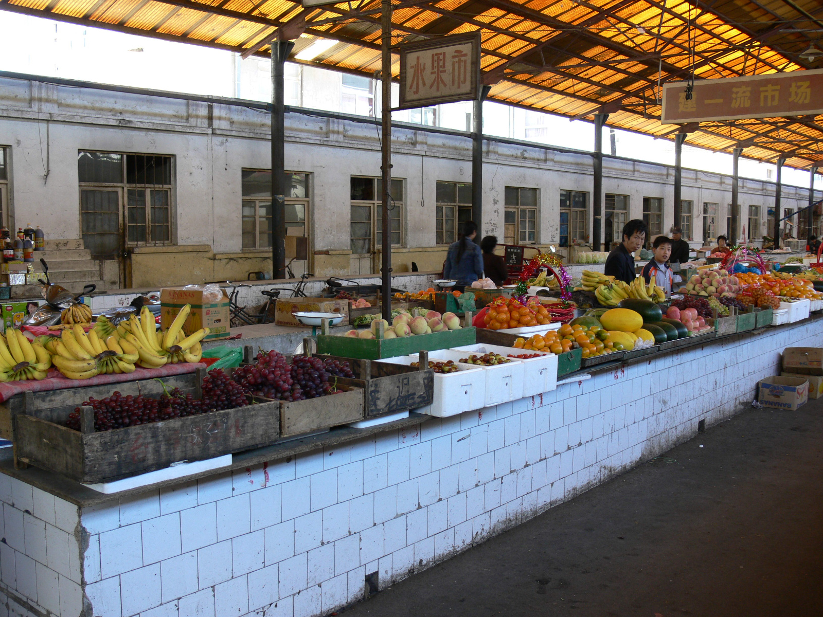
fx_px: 832
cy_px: 308
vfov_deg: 40.7
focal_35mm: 35
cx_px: 412
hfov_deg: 52.6
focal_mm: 7.4
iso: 80
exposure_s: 1/30
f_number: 2.8
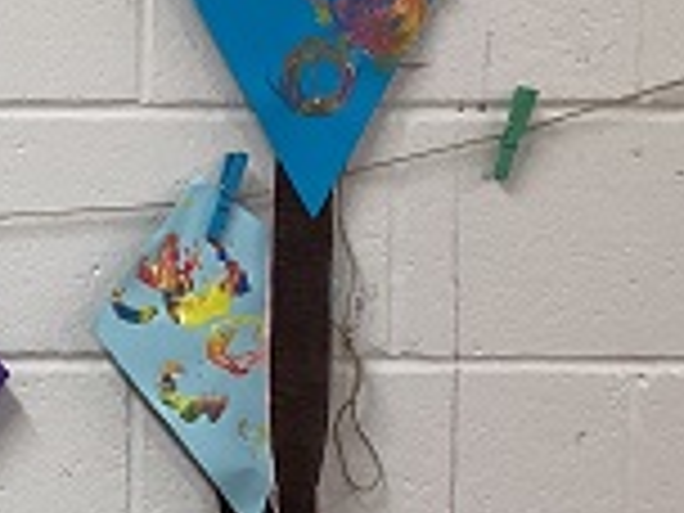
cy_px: 331
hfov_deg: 17.3
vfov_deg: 14.5
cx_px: -346
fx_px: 2015
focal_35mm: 102
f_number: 2.4
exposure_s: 1/60
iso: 100
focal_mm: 3.3
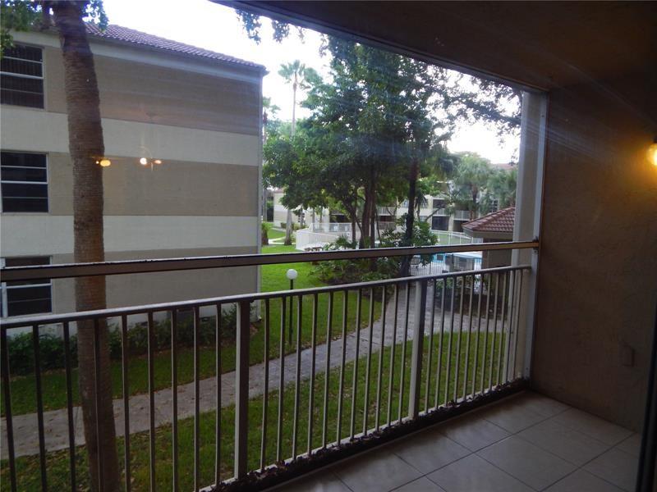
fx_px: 418
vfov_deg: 61.1
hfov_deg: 76.4
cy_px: 246
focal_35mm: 22
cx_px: 328
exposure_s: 1/30
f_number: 3
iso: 180
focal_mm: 4
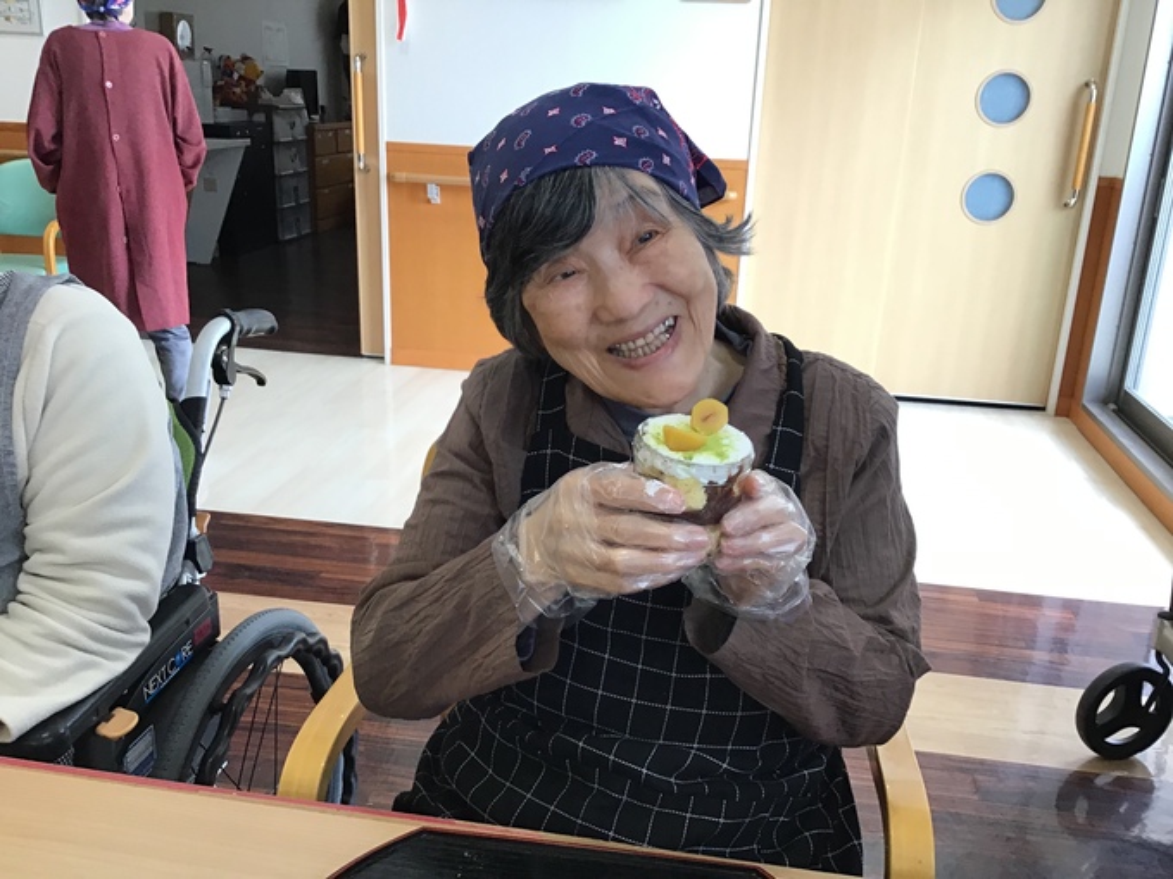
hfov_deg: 58.4
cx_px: 586
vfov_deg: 45.4
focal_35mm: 31
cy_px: 440
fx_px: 1050
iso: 32
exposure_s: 1/30
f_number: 2.4
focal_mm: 3.3
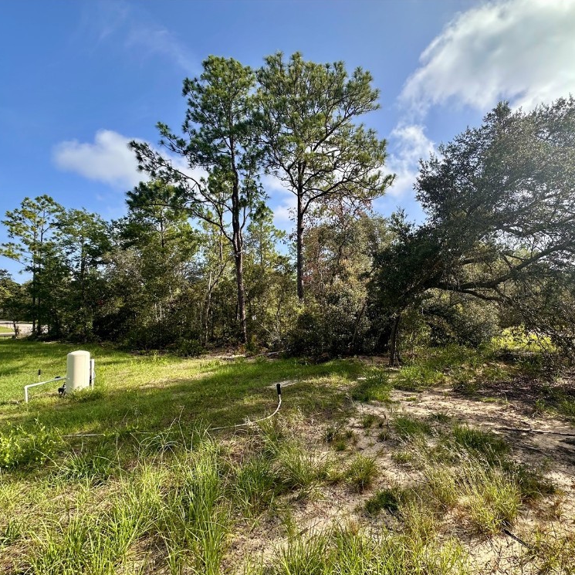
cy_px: 295
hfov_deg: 83.2
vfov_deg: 84.0
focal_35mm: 17
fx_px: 319
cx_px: 337
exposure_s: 1/619
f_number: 2.2
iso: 40
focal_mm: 2.22
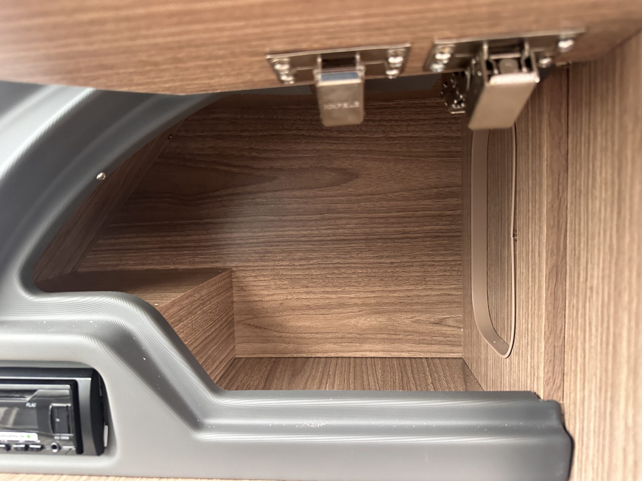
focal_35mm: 24
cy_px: 240
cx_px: 321
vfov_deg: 56.8
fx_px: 445
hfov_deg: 71.6
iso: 500
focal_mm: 6.86
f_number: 1.78
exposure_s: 1/60
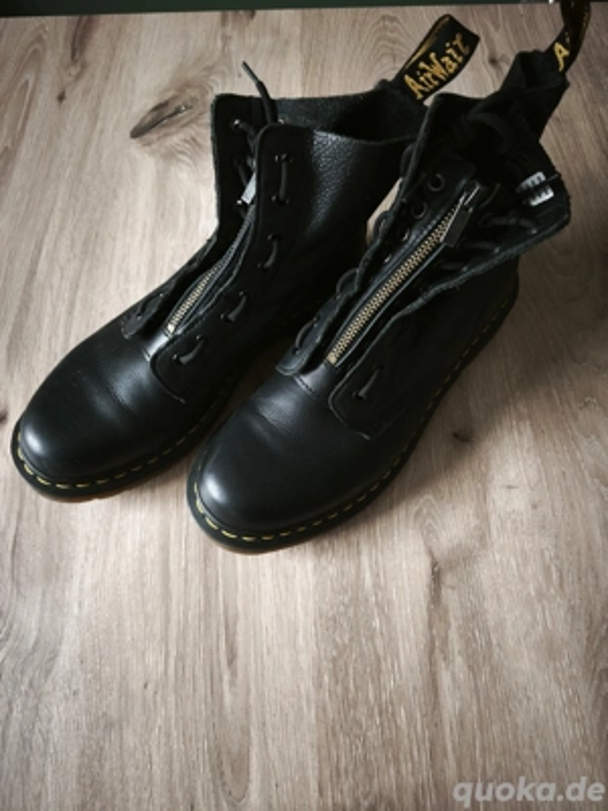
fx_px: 539
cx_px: 304
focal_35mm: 23
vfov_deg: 73.9
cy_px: 406
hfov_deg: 58.9
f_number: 1.7
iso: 1600
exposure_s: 1/25
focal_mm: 5.35
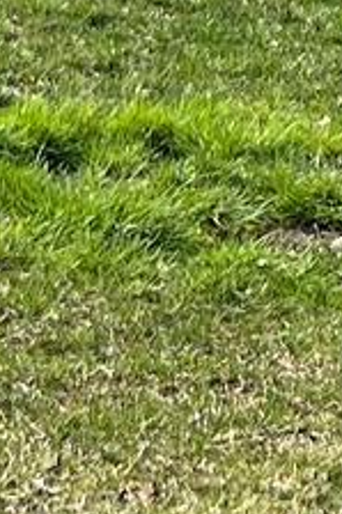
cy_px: -592
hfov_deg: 5.5
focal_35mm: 247
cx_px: 46
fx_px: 3525
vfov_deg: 7.9
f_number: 1.5
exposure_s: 1/1112
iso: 50
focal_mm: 5.7
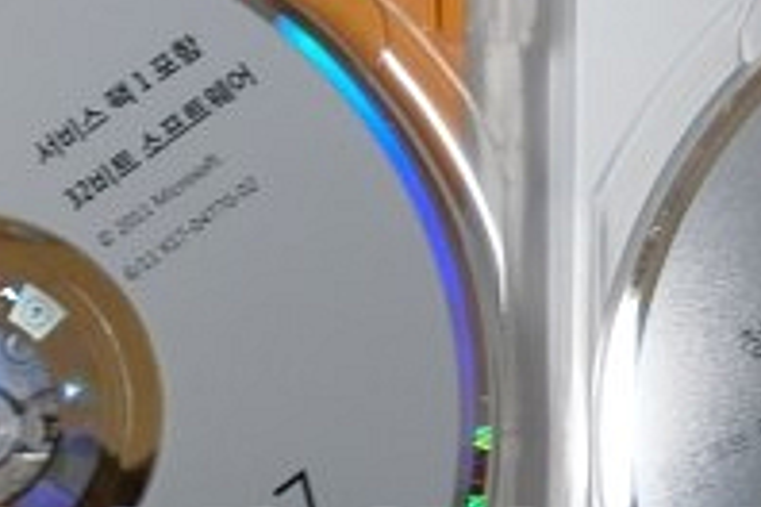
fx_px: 2304
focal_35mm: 109
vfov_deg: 12.3
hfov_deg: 18.7
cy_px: 563
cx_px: 507
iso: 125
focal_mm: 5.8
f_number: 3.1
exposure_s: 1/8
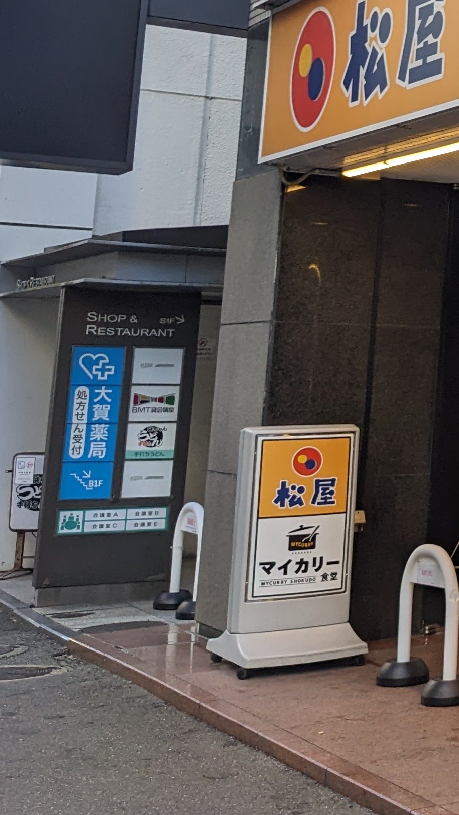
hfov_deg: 13.5
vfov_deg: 28.3
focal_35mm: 73
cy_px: 154
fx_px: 1580
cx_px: 986
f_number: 1.73
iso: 48
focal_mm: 4.38
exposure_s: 1/194
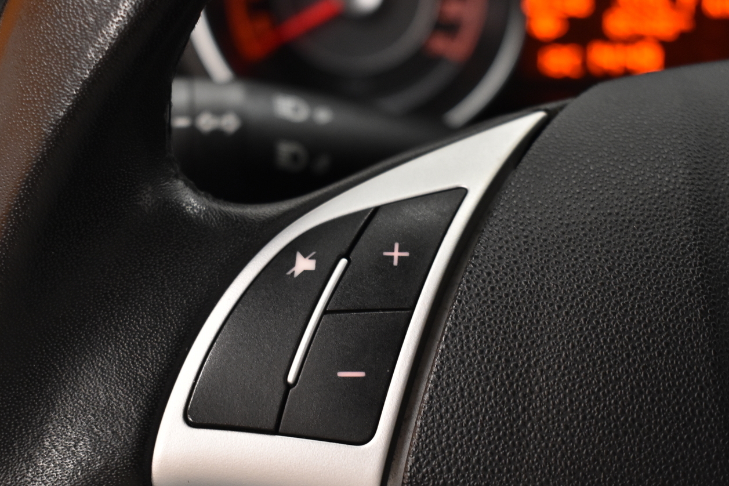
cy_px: 294
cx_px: 354
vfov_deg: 20.1
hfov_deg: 29.8
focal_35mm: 68
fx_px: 1370
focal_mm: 35
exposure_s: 1/60
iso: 1250
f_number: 4.5
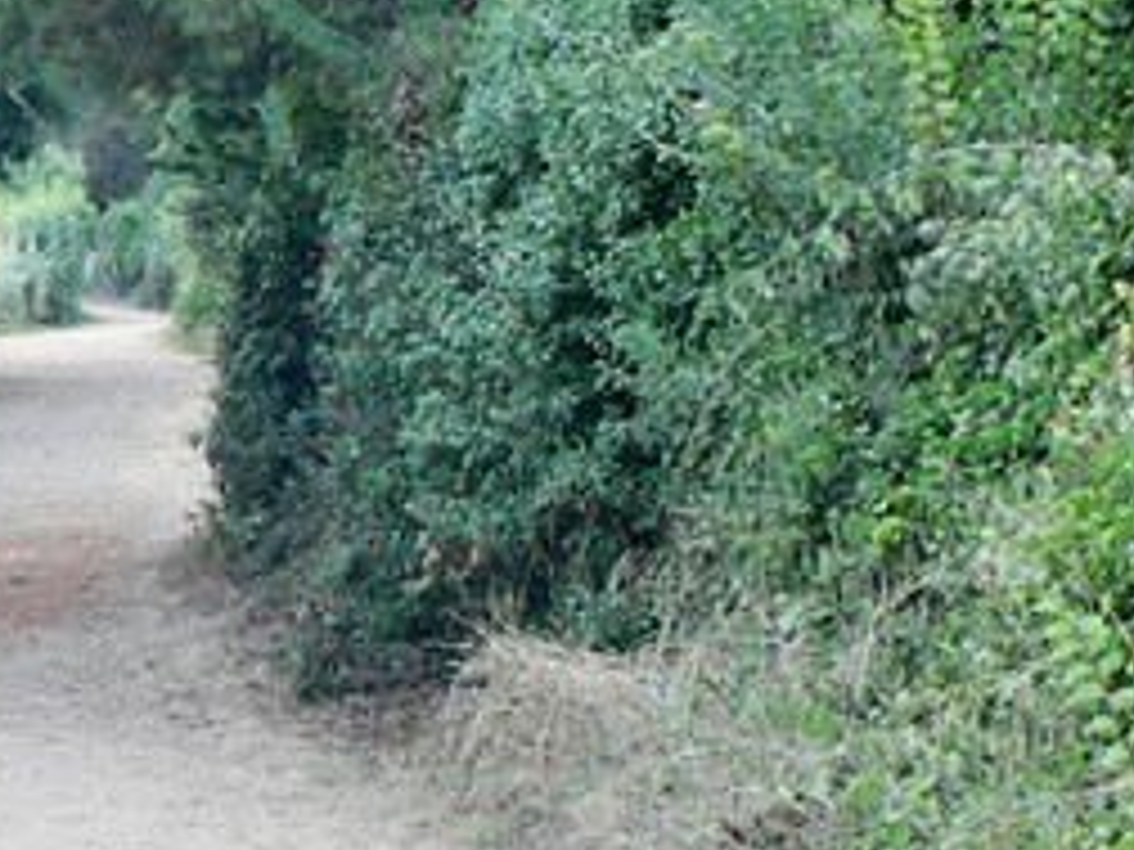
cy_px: 324
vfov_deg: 9.3
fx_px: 5242
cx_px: -63
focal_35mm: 160
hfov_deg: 12.2
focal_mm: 10.9
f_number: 3.2
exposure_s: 1/40
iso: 64
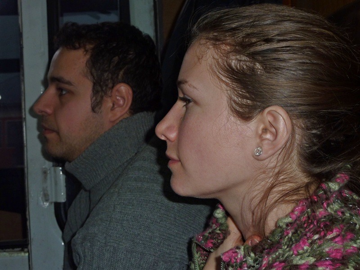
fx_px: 541
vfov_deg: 28.0
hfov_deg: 36.8
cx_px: 180
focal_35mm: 52
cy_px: 135
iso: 100
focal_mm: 8.5
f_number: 3.8
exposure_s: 1/30
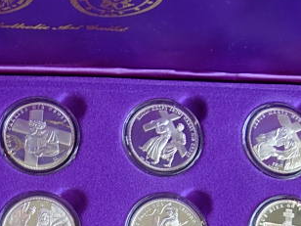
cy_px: 229
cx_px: 44
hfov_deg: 24.2
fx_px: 687
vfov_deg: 18.2
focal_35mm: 79
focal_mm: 7.8
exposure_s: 1/10
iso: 64
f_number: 2.8
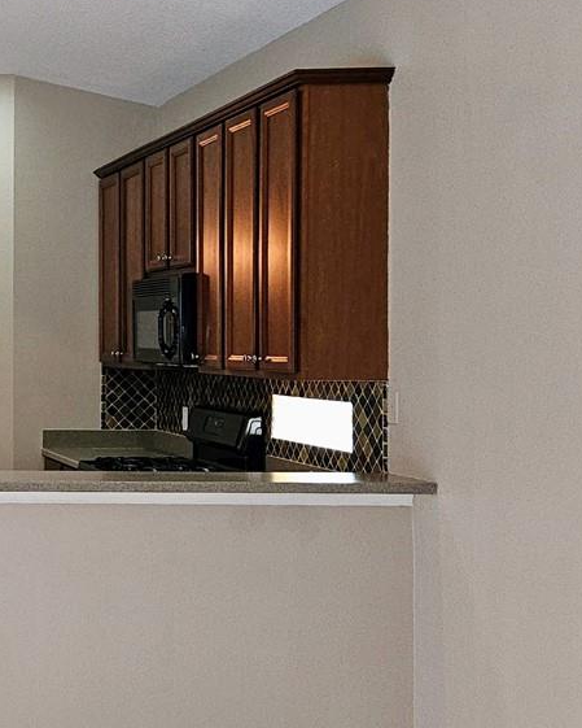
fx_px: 1378
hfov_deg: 20.8
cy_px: 323
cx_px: -251
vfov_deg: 29.5
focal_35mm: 64
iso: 125
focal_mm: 5.4
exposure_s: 1/60
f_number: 1.8
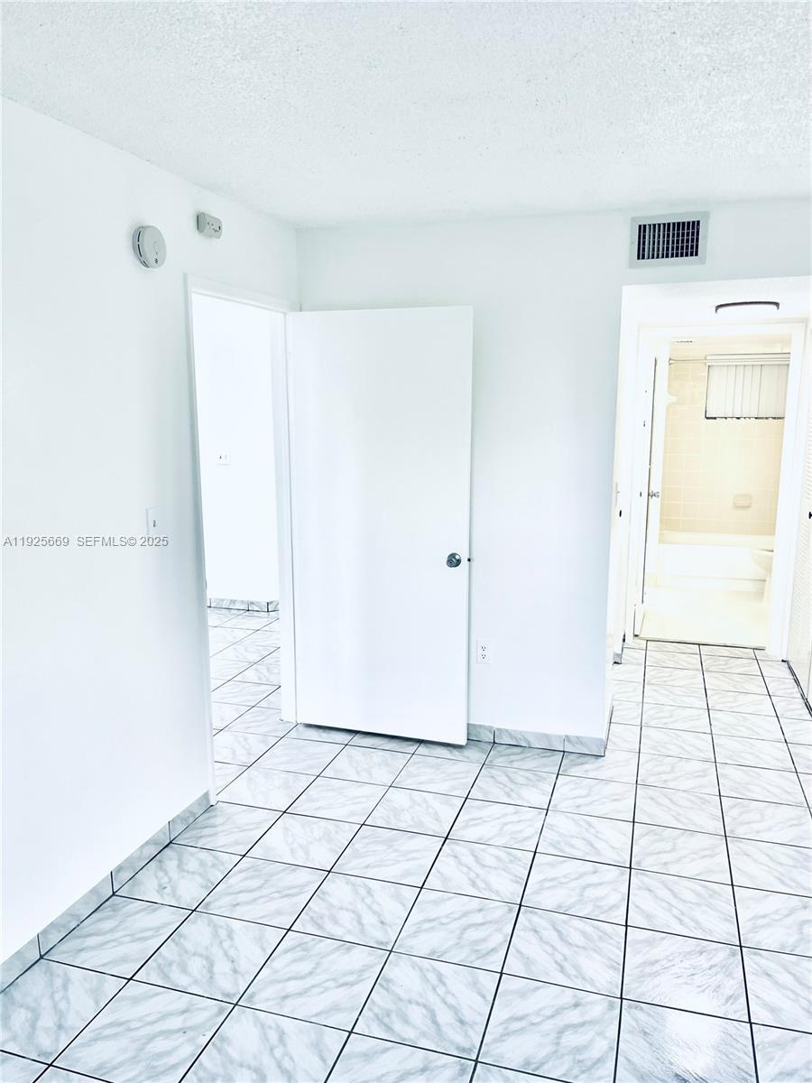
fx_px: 813
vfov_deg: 67.3
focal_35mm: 26
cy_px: 542
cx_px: 406
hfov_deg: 53.1
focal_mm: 5.1
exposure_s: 1/120
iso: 50
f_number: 1.6
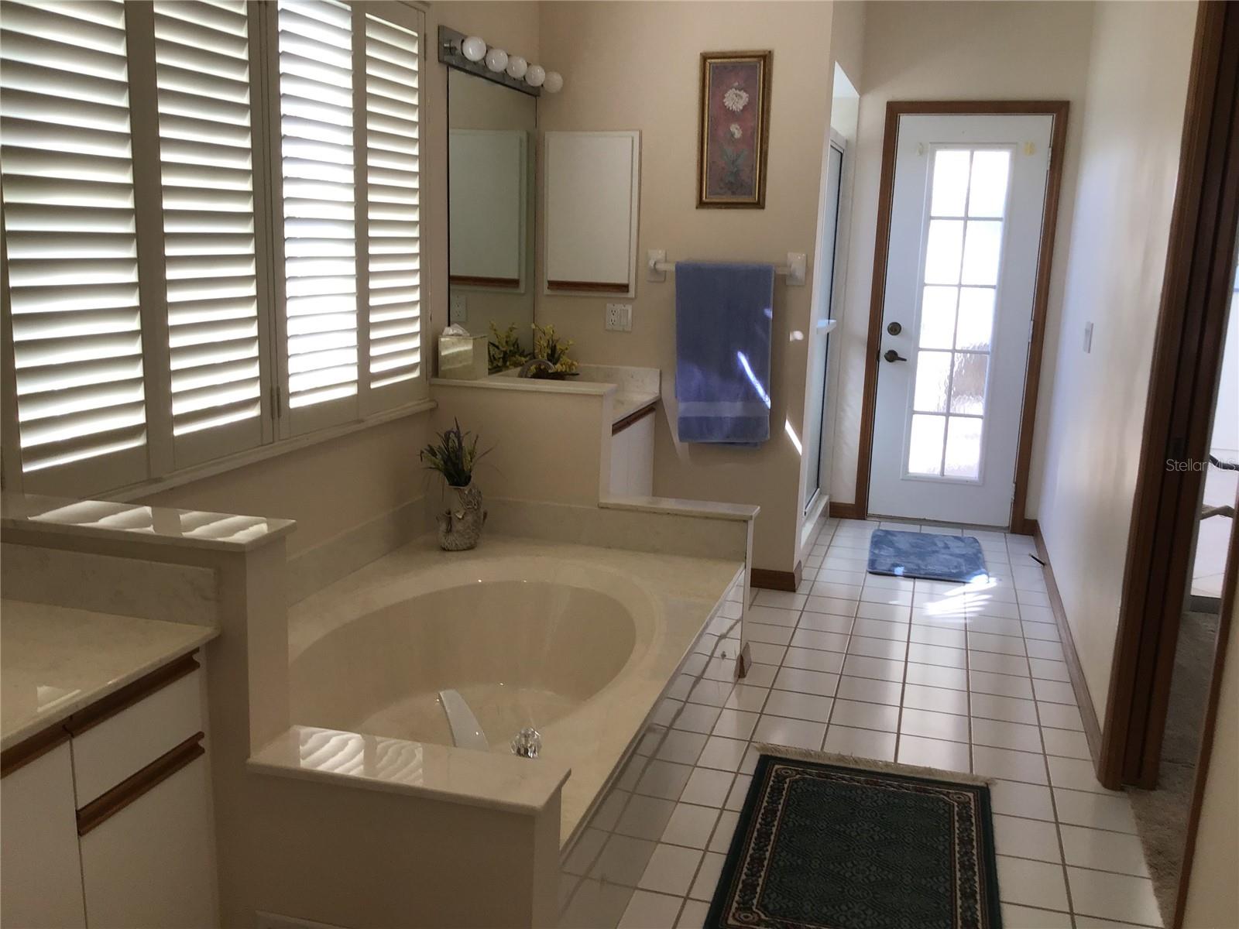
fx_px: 1110
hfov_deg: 58.4
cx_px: 620
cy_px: 464
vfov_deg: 45.4
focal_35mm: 31
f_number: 2.4
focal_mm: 3.3
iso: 25
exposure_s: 1/60
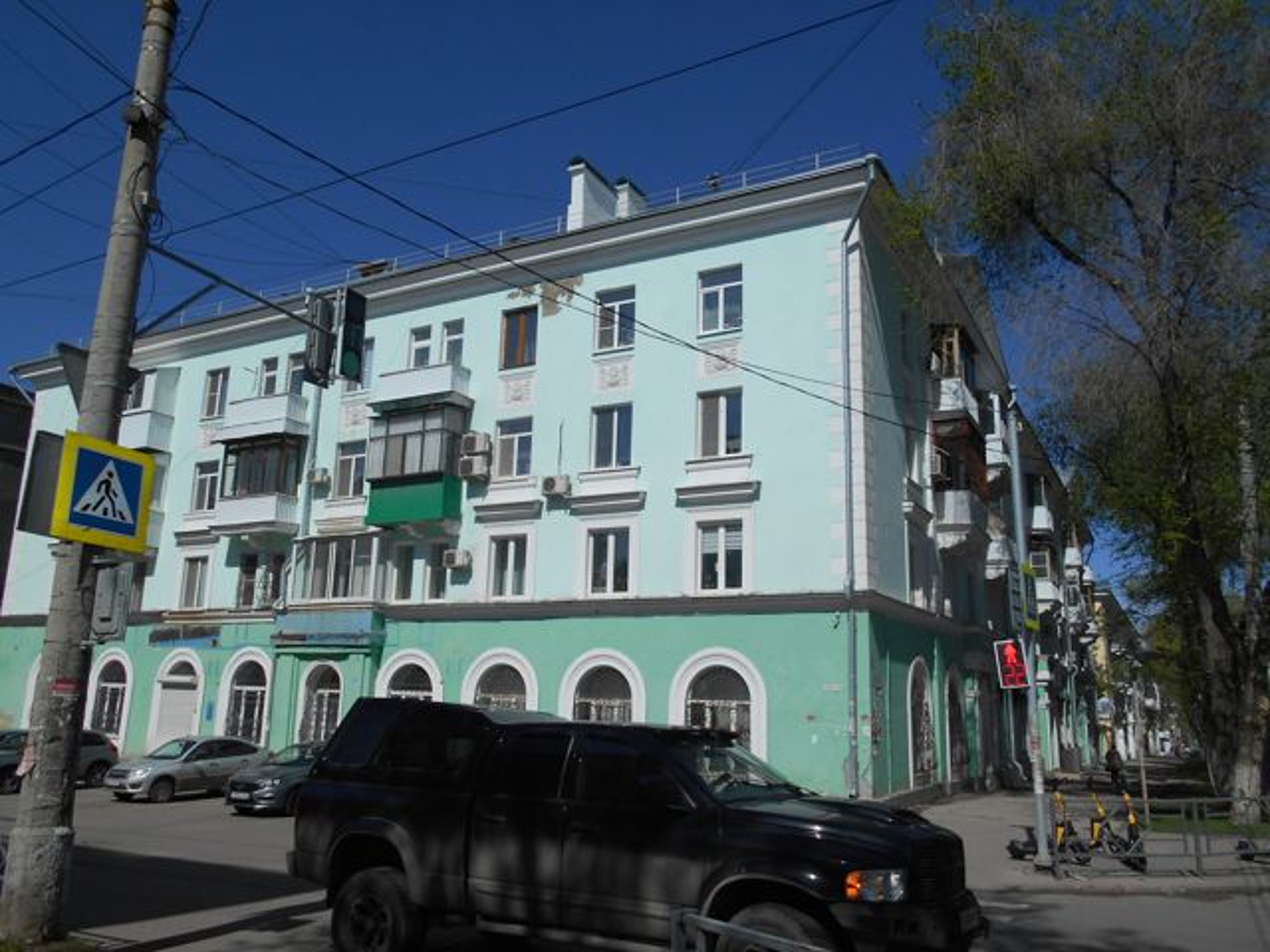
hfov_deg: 67.3
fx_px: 954
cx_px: 635
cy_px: 476
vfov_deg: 53.1
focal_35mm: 26
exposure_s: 1/500
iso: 80
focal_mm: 4.6
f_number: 8
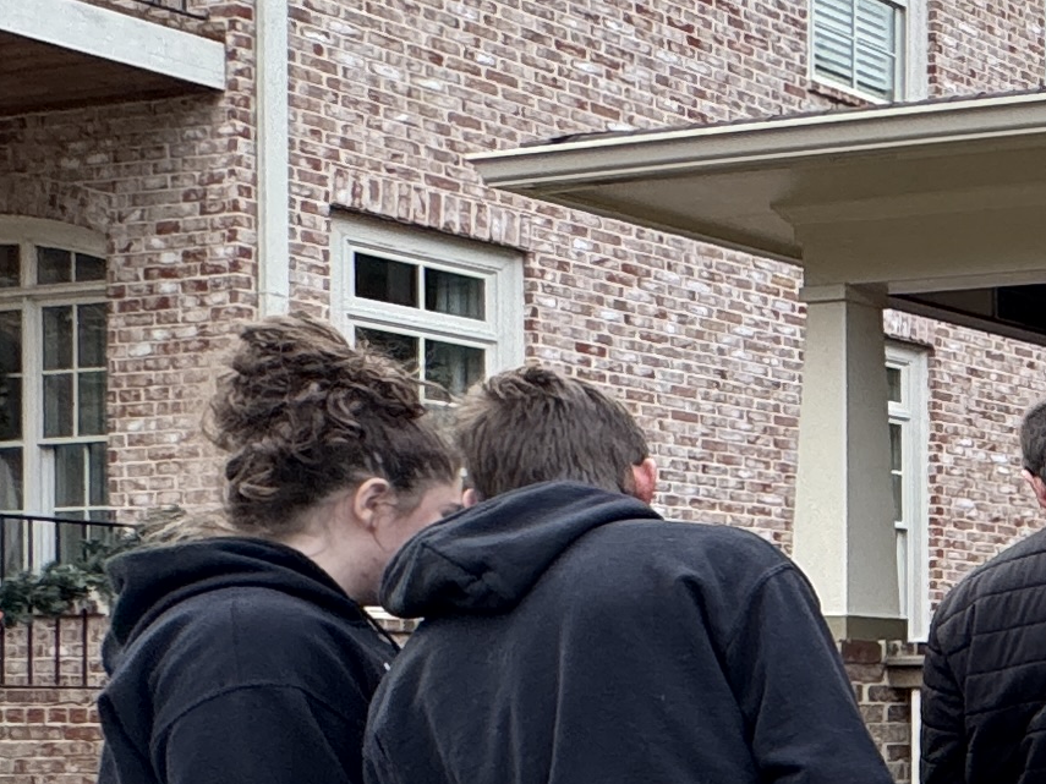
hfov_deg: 19.1
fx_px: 1994
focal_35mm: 66
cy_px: 733
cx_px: 2043
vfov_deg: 21.7
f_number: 2.2
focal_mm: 2.22
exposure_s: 1/99
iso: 64
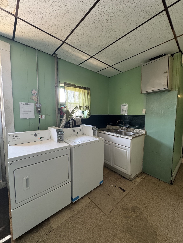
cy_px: 122
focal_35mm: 14
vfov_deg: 102.1
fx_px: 99
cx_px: 92
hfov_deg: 85.7
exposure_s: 1/60
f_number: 2.2
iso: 200
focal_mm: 2.22
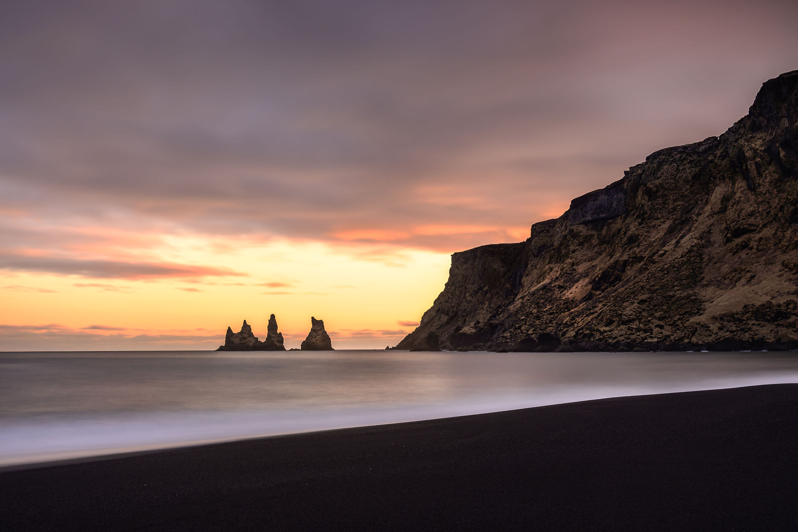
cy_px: 266
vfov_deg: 30.5
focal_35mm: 44
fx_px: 975
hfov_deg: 44.5
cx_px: 399
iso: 100
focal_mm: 44
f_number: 8
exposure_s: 60
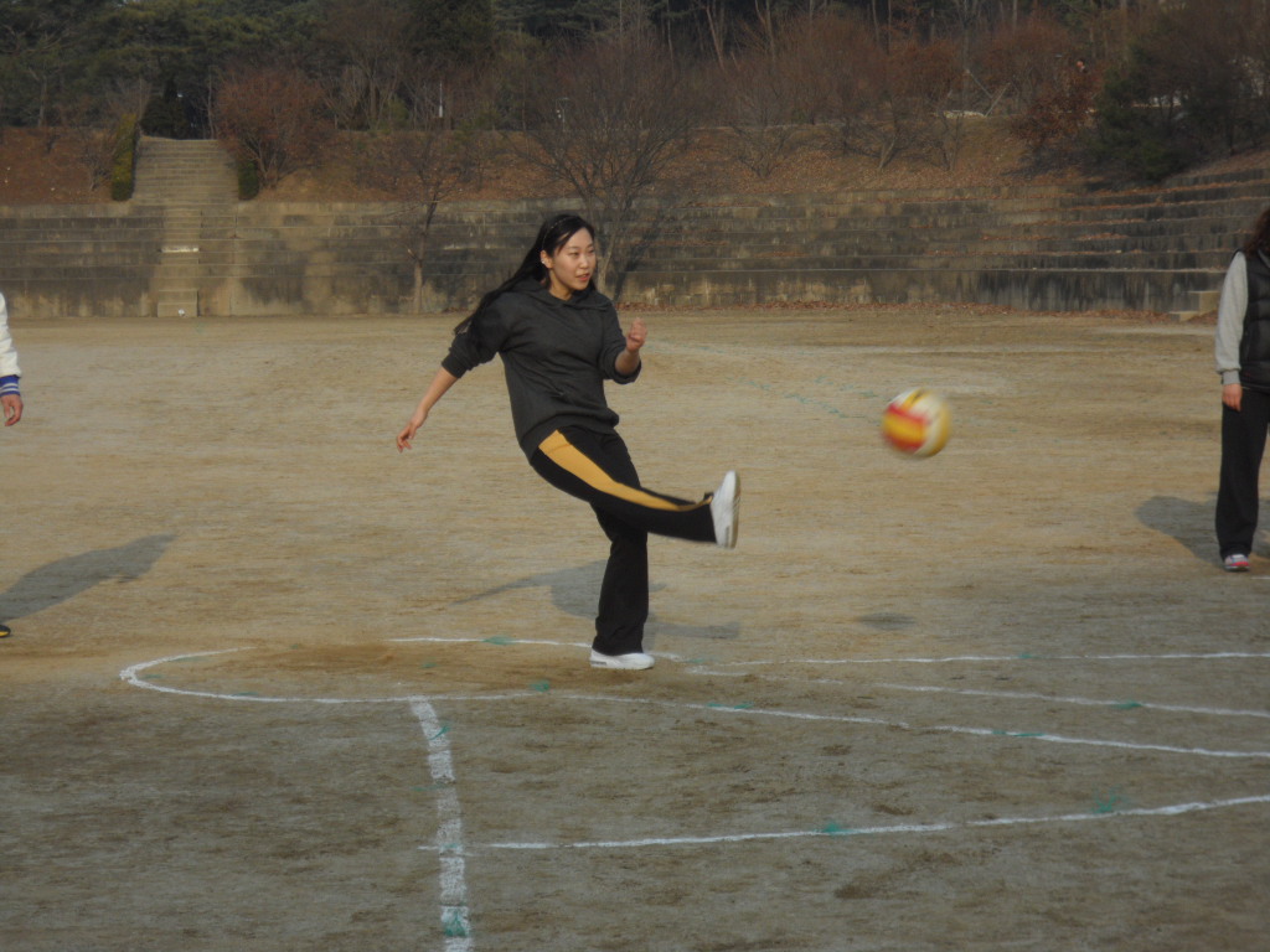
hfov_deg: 18.9
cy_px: 476
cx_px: 635
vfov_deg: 14.2
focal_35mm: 104
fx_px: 3816
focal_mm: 19.6
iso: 80
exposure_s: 1/350
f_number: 5.1
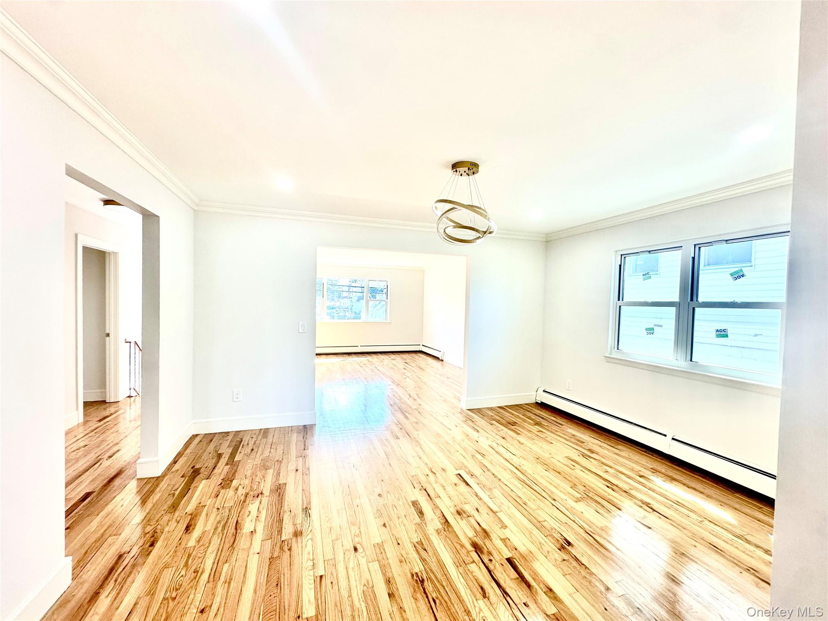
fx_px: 335
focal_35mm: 14
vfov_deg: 85.7
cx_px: 414
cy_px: 310
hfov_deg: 102.1
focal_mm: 2.22
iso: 64
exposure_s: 1/120
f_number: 2.2
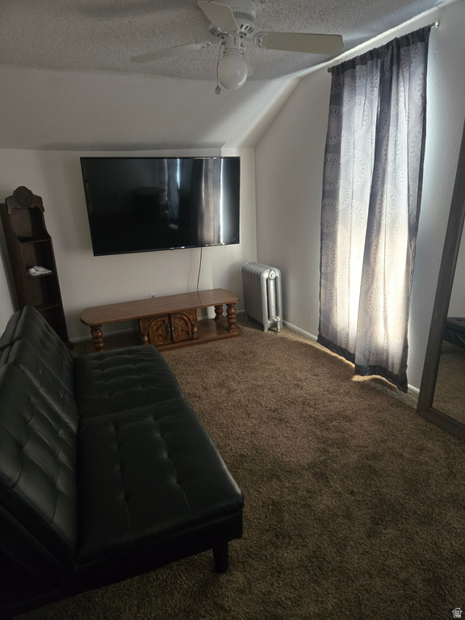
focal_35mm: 23
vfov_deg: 73.9
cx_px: 232
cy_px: 310
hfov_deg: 58.9
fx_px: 412
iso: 800
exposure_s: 1/60
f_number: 1.8
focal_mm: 5.4
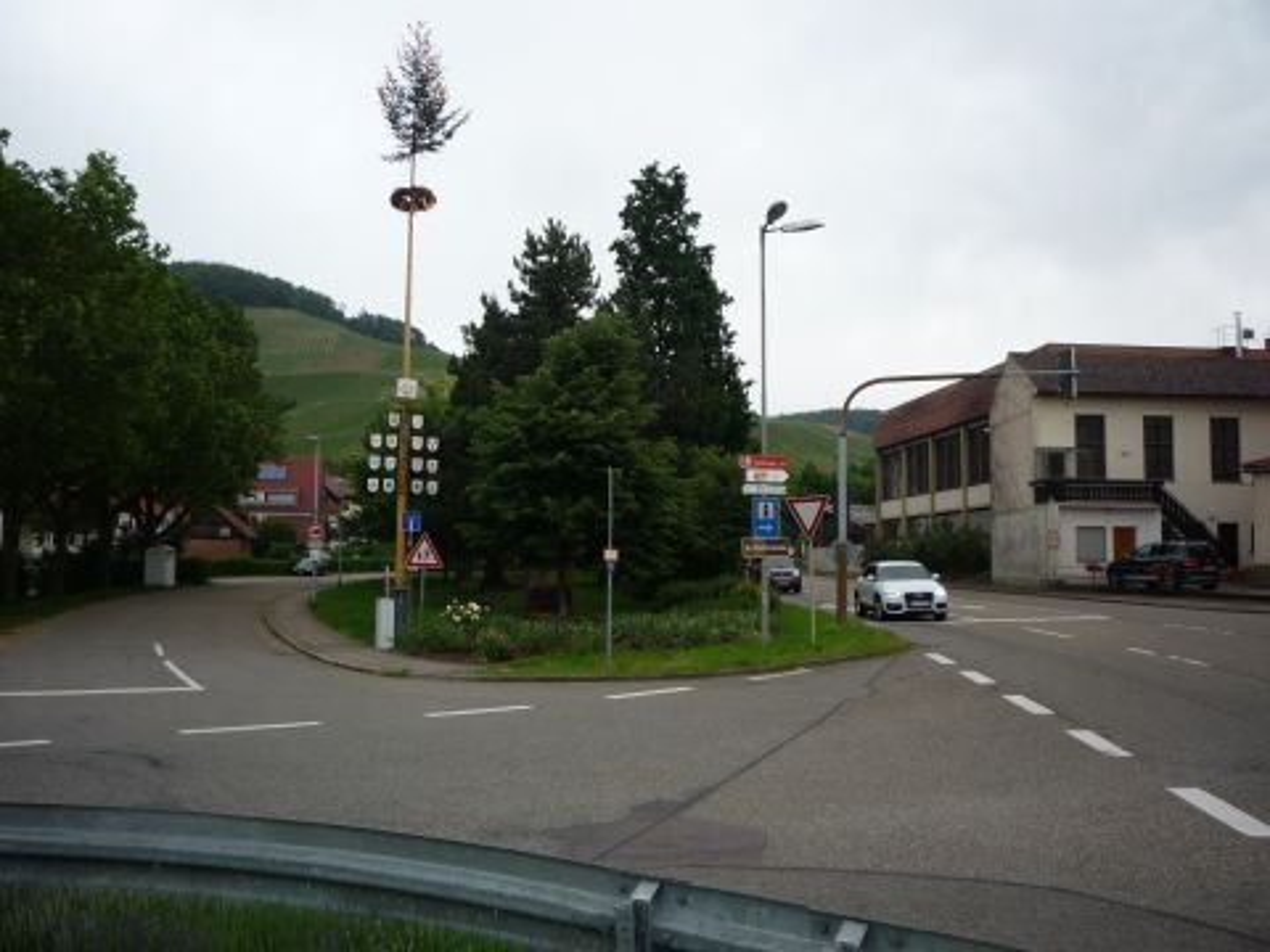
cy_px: 476
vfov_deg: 44.2
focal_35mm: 32
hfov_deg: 56.8
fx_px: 1174
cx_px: 635
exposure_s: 1/160
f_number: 4
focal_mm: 5.2
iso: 100
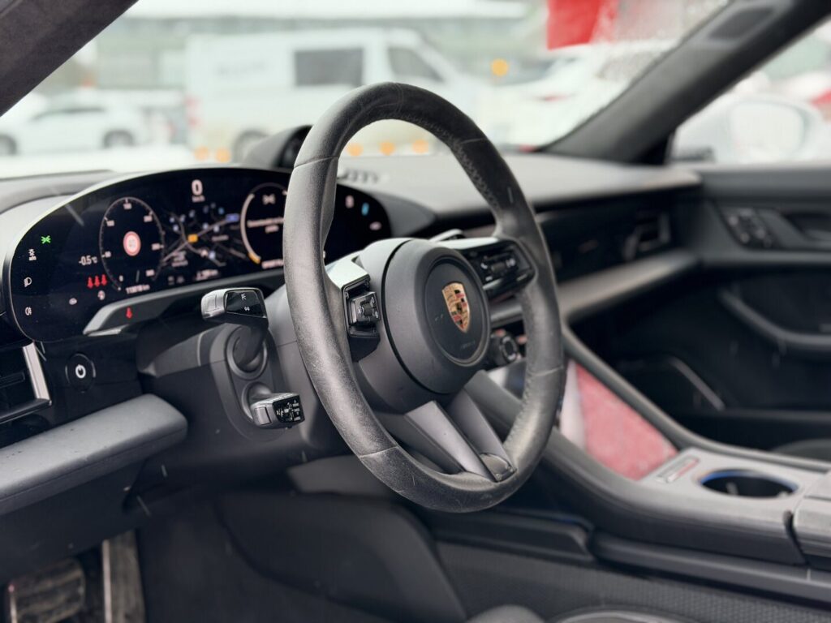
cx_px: 416
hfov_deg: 39.7
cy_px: 312
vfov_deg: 30.3
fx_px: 1152
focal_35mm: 48
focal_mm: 6.76
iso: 160
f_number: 1.78
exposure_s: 1/60
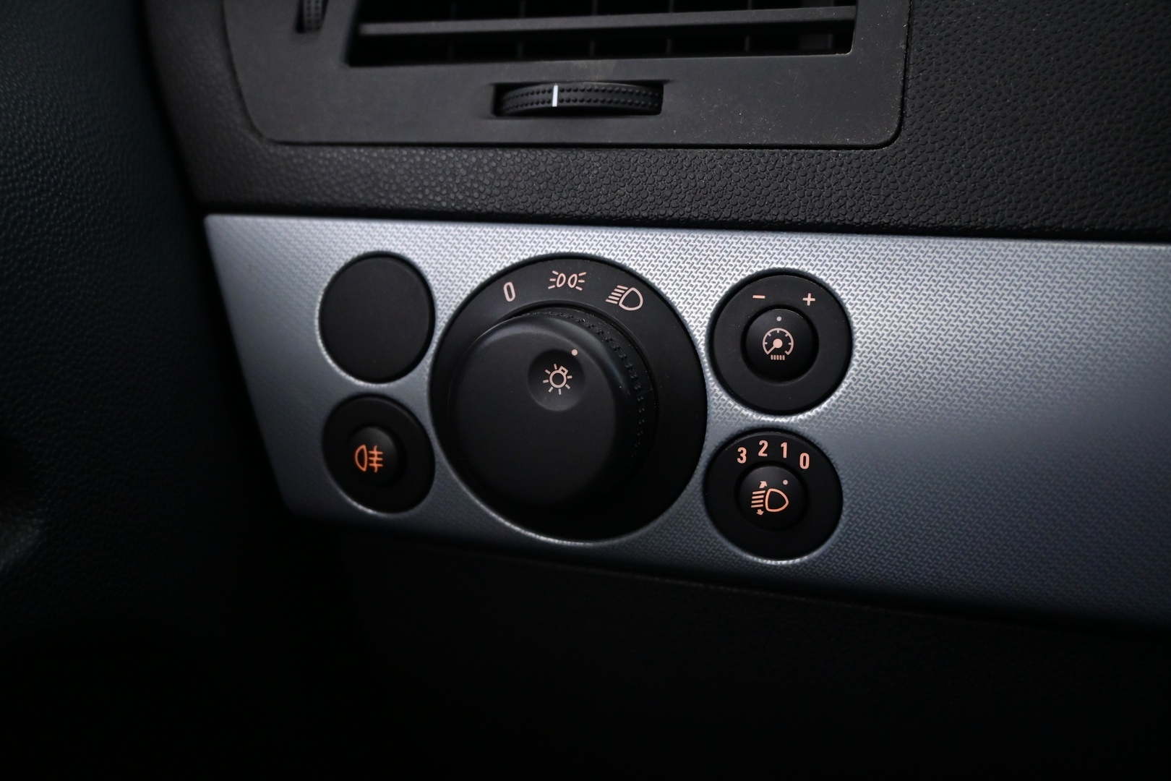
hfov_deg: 55.1
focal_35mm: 34
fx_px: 1122
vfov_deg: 38.4
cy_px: 390
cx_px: 586
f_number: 4.2
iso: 1600
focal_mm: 23
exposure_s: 1/25
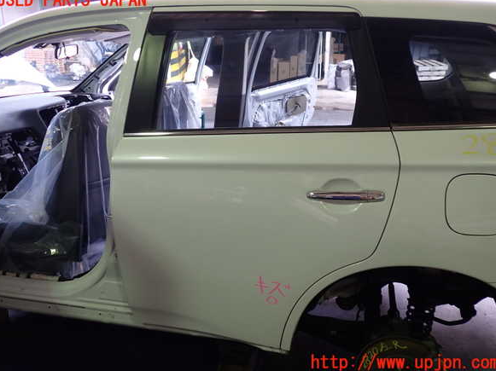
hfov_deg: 58.4
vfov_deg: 45.4
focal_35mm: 31
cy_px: 182
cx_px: 248
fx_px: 444
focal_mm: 5.4
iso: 200
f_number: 2.3
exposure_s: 1/50
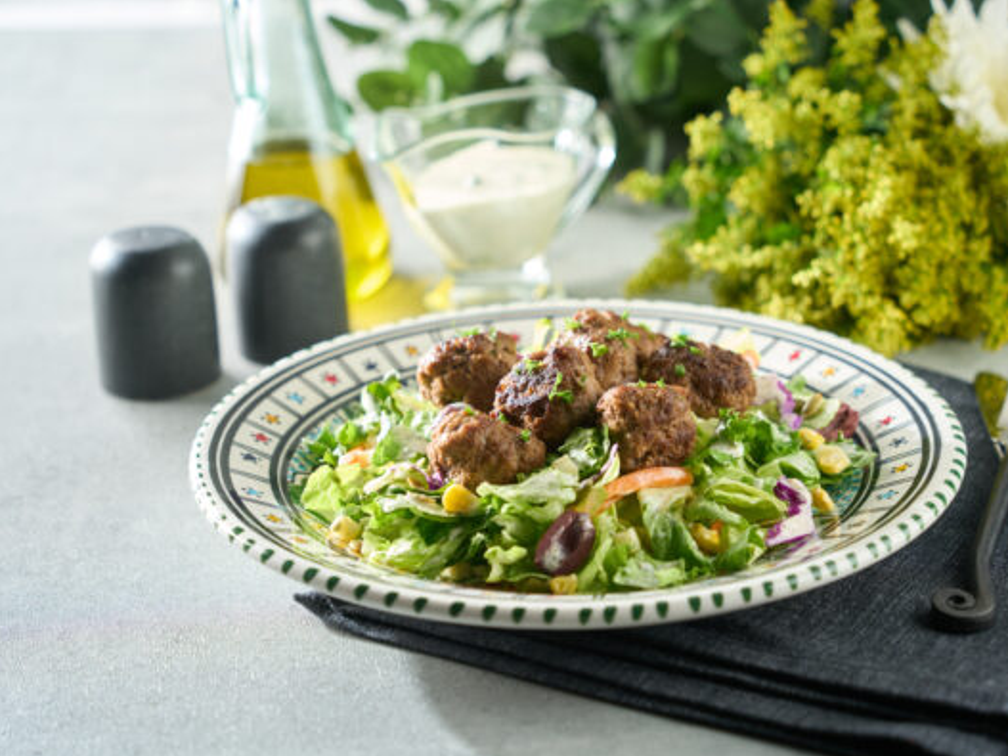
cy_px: 381
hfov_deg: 21.1
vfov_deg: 15.9
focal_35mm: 93
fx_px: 2707
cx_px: 570
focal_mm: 85
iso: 250
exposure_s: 1/30
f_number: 4.5
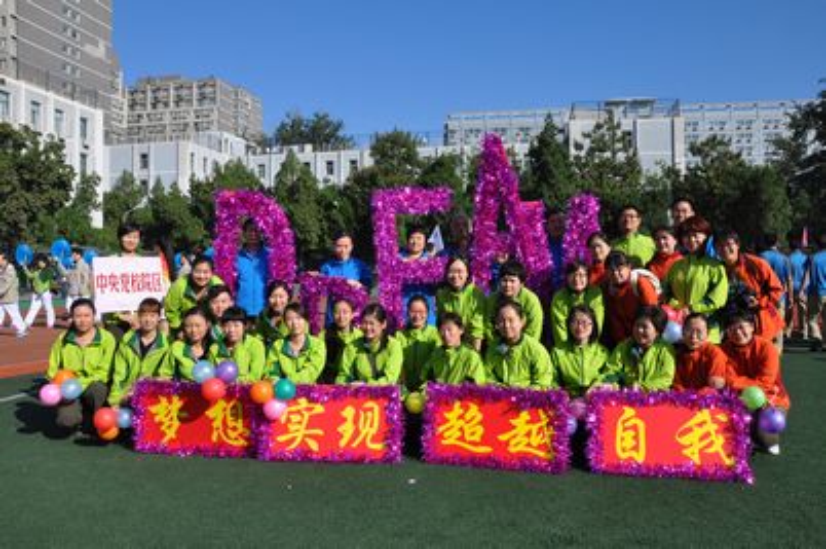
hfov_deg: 67.4
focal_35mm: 27
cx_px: 413
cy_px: 274
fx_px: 619
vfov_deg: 47.8
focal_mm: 18
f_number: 16
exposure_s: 1/250
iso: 400
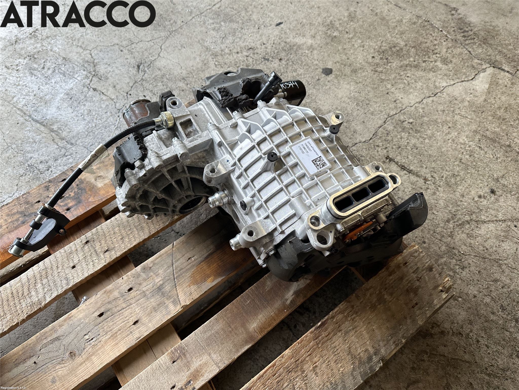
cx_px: 260
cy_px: 195
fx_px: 360
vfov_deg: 56.8
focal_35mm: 24
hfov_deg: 71.6
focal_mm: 6.86
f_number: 1.78
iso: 80
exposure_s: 1/100
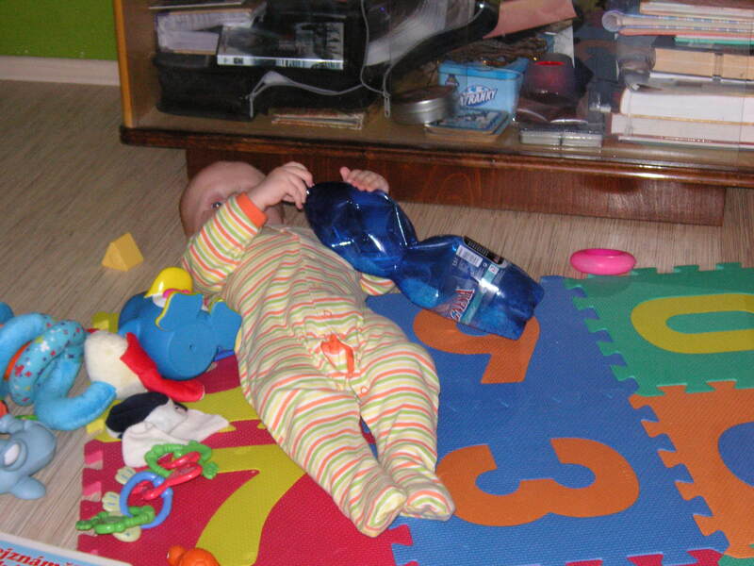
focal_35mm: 66
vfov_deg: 22.3
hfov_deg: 29.4
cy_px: 283
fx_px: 1438
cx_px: 377
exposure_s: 1/60
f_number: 4
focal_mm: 11
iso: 160
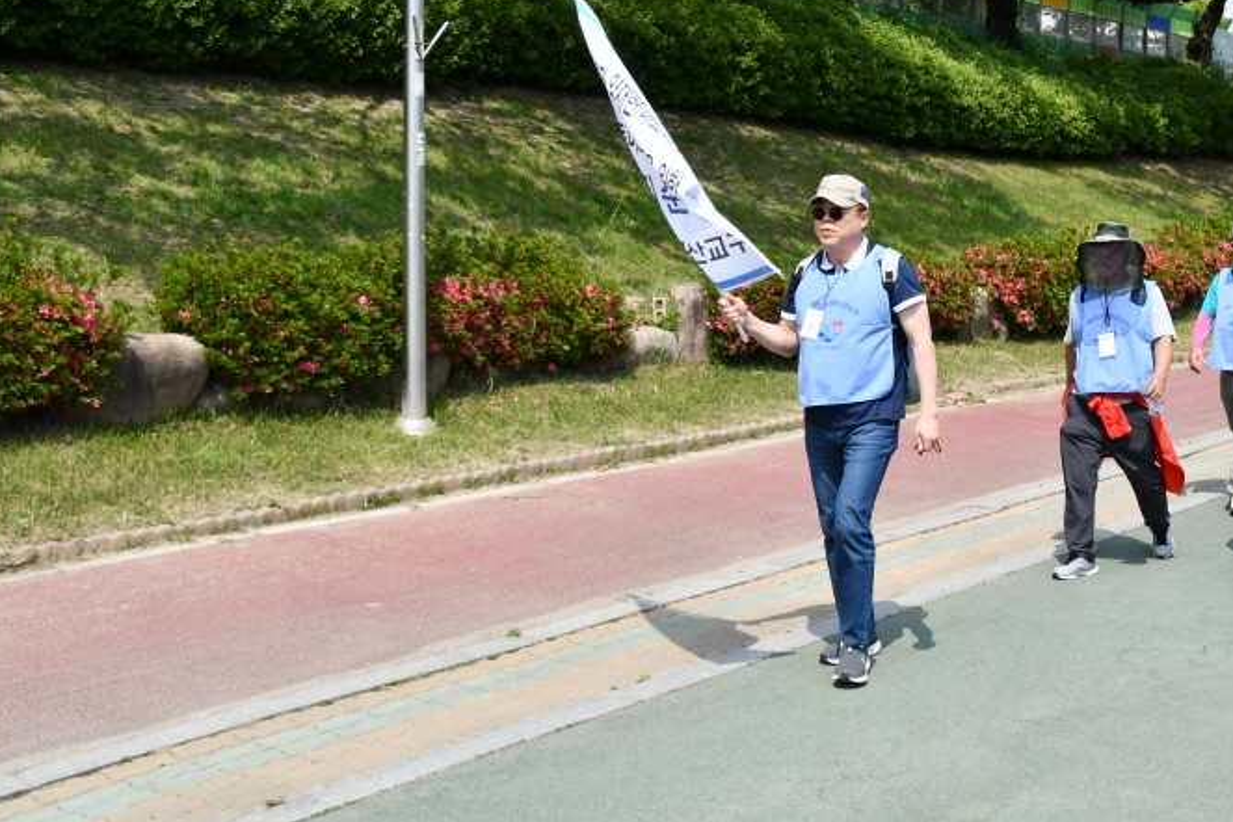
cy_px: 296
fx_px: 1781
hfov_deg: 37.1
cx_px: 954
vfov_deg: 25.9
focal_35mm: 52
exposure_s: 1/800
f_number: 14
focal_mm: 22
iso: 800
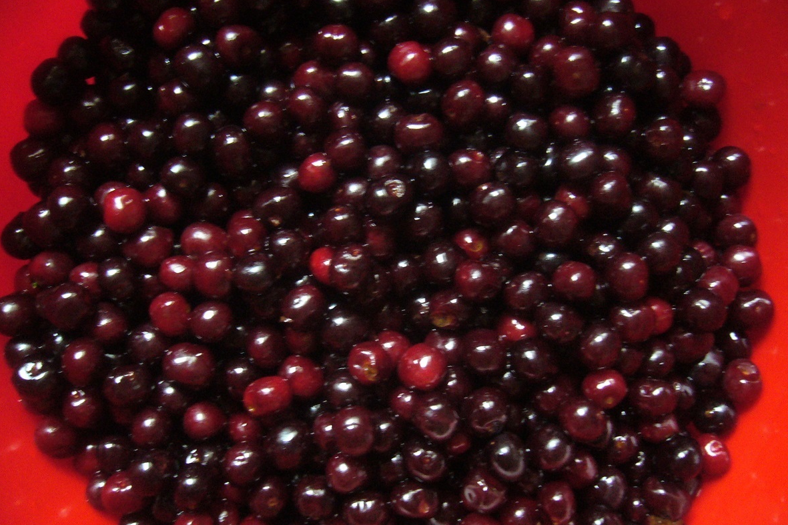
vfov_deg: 35.9
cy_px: 237
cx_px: 396
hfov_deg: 51.9
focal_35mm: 37
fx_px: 810
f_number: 2.8
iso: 200
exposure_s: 1/8
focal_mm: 5.8
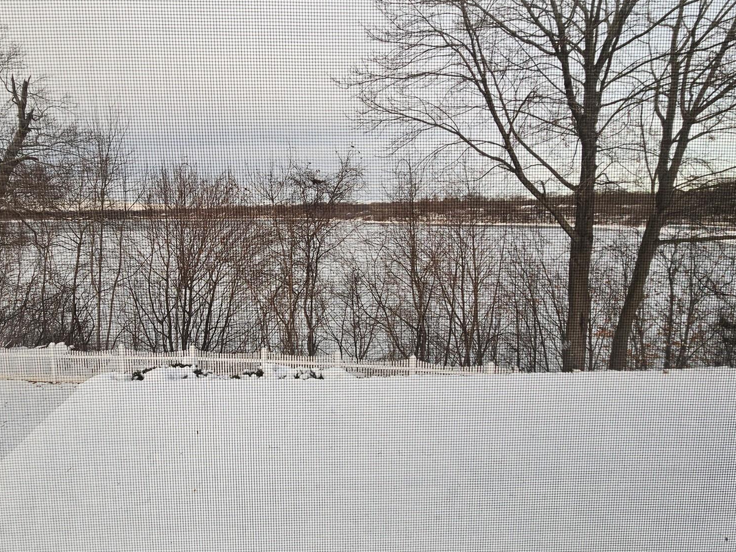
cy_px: 269
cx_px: 276
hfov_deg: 86.0
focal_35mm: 18
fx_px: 383
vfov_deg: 71.6
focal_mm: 2.2
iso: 50
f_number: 2.2
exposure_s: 1/404
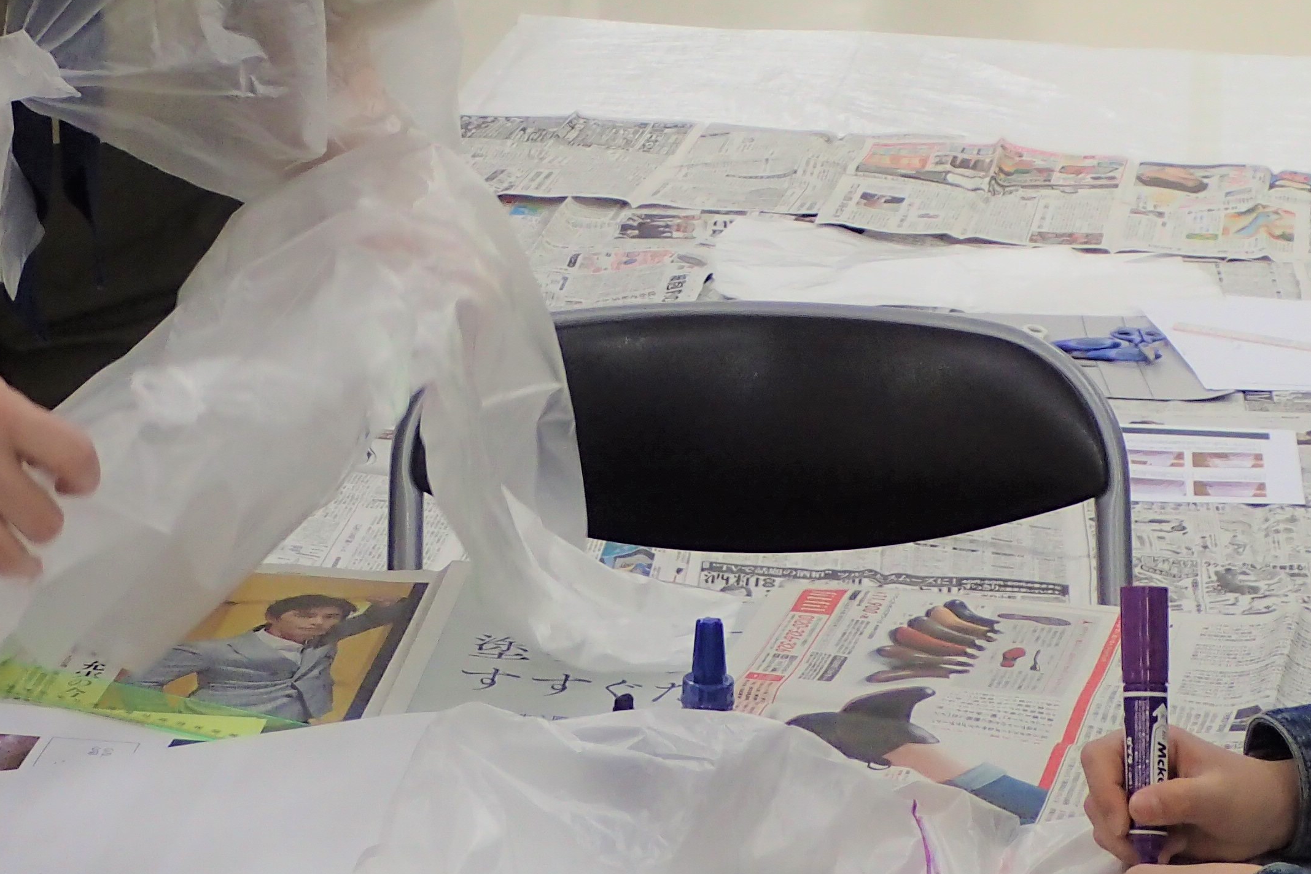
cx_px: 508
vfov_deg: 12.4
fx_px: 4005
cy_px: 278
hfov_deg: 18.6
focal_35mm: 110
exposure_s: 1/100
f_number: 3.2
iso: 200
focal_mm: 8.99
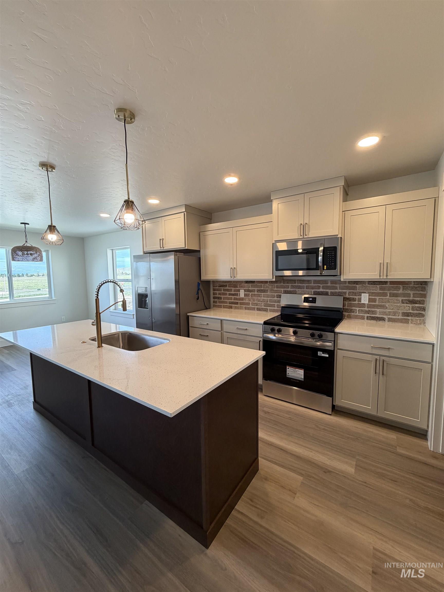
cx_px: 222
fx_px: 239
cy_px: 296
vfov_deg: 102.1
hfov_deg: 85.7
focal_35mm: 14
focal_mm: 2.22
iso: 160
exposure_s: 1/121
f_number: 2.2
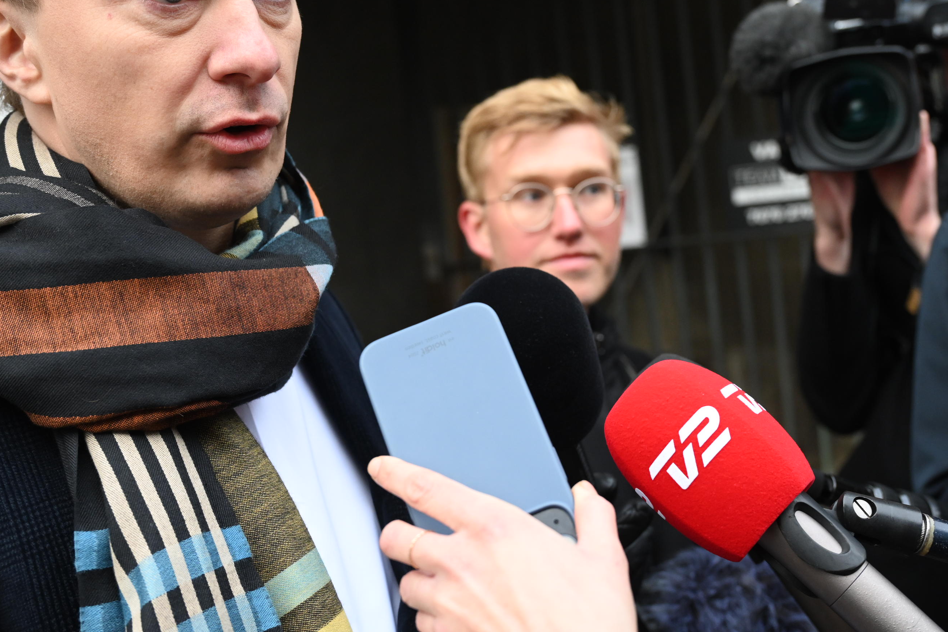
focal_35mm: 52
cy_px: 244
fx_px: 1369
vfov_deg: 25.9
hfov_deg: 38.2
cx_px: 502
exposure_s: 1/320
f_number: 4
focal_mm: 33
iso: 1000
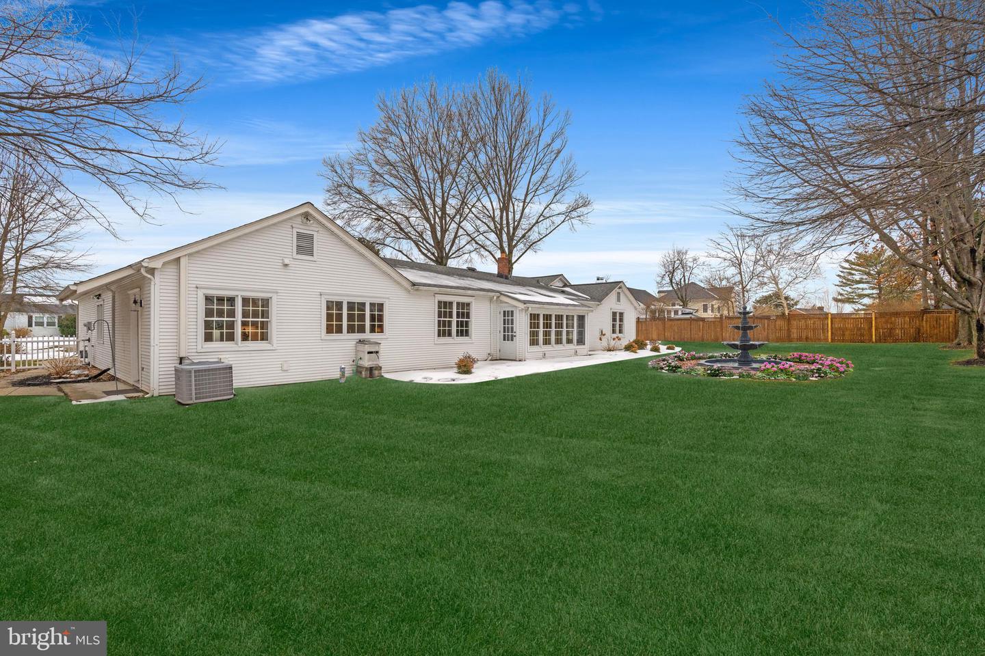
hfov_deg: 95.0
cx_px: 492
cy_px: 328
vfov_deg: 72.1
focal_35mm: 16
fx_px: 451
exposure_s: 1/1600
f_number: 9
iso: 800
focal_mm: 16.5
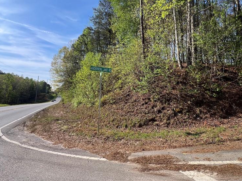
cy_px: 77
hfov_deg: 87.6
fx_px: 126
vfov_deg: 71.2
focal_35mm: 18
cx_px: 129
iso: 32
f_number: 1.8
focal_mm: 1.57
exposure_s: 1/699
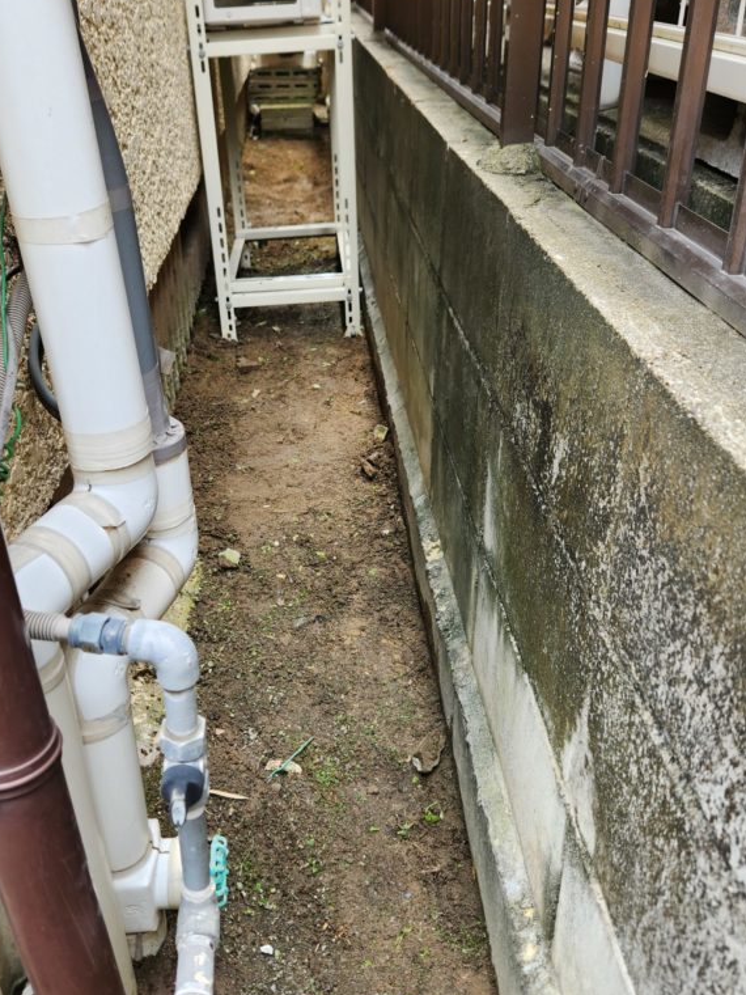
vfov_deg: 58.3
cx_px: 314
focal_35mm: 31
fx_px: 891
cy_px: 484
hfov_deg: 45.3
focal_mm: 5.4
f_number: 1.8
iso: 64
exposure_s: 1/180
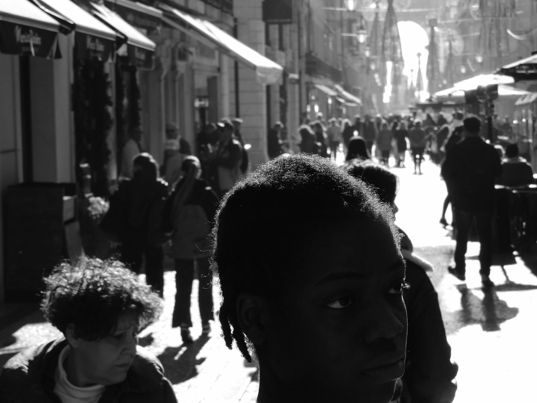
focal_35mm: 105
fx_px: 1629
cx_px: 268
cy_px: 202
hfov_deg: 18.7
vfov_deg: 14.1
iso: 100
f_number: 4.8
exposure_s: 1/500
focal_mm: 18.8
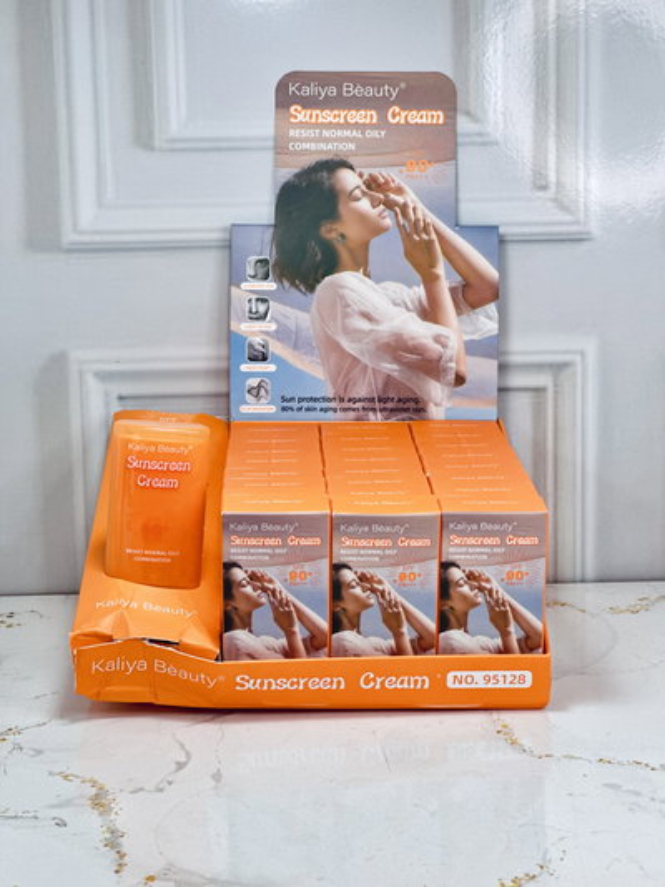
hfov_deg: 19.1
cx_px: 332
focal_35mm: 77
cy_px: 444
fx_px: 1972
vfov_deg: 25.3
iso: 160
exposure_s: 1/100
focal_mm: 9
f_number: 2.8
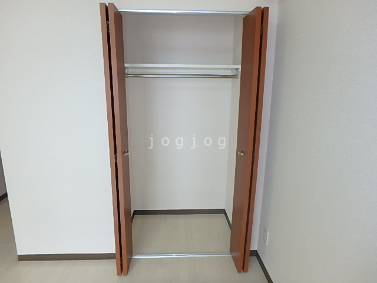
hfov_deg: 79.0
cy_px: 142
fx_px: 229
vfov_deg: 63.4
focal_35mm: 21
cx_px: 188
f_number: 3.5
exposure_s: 1/30
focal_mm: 3.7
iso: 200
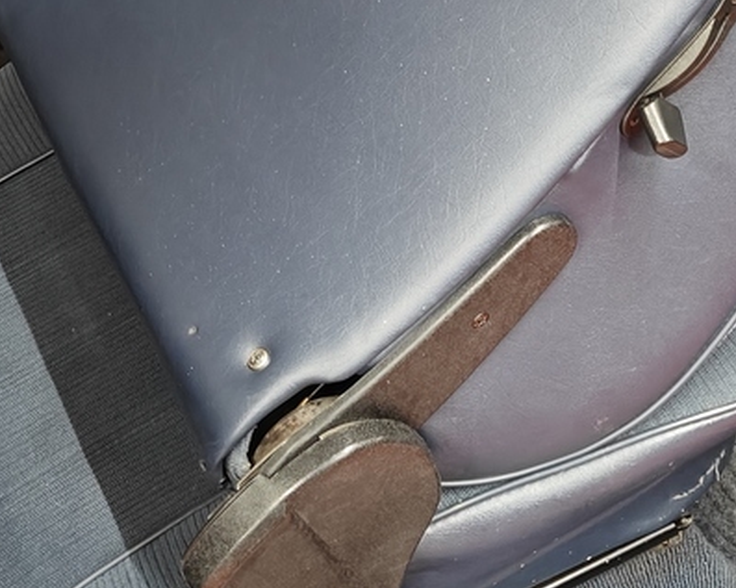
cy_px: -100
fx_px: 1850
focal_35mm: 85
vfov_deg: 17.3
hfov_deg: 22.5
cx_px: 421
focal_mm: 5.59
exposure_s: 1/48
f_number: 1.8
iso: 160
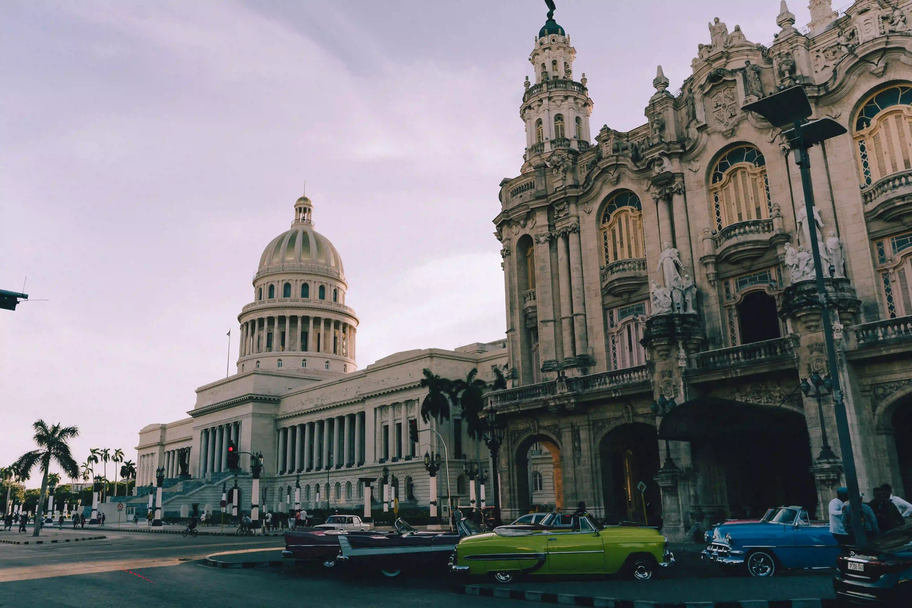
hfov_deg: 63.7
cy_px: 304
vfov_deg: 45.0
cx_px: 456
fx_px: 735
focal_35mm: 29
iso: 100
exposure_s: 1/800
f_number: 2.8
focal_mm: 29
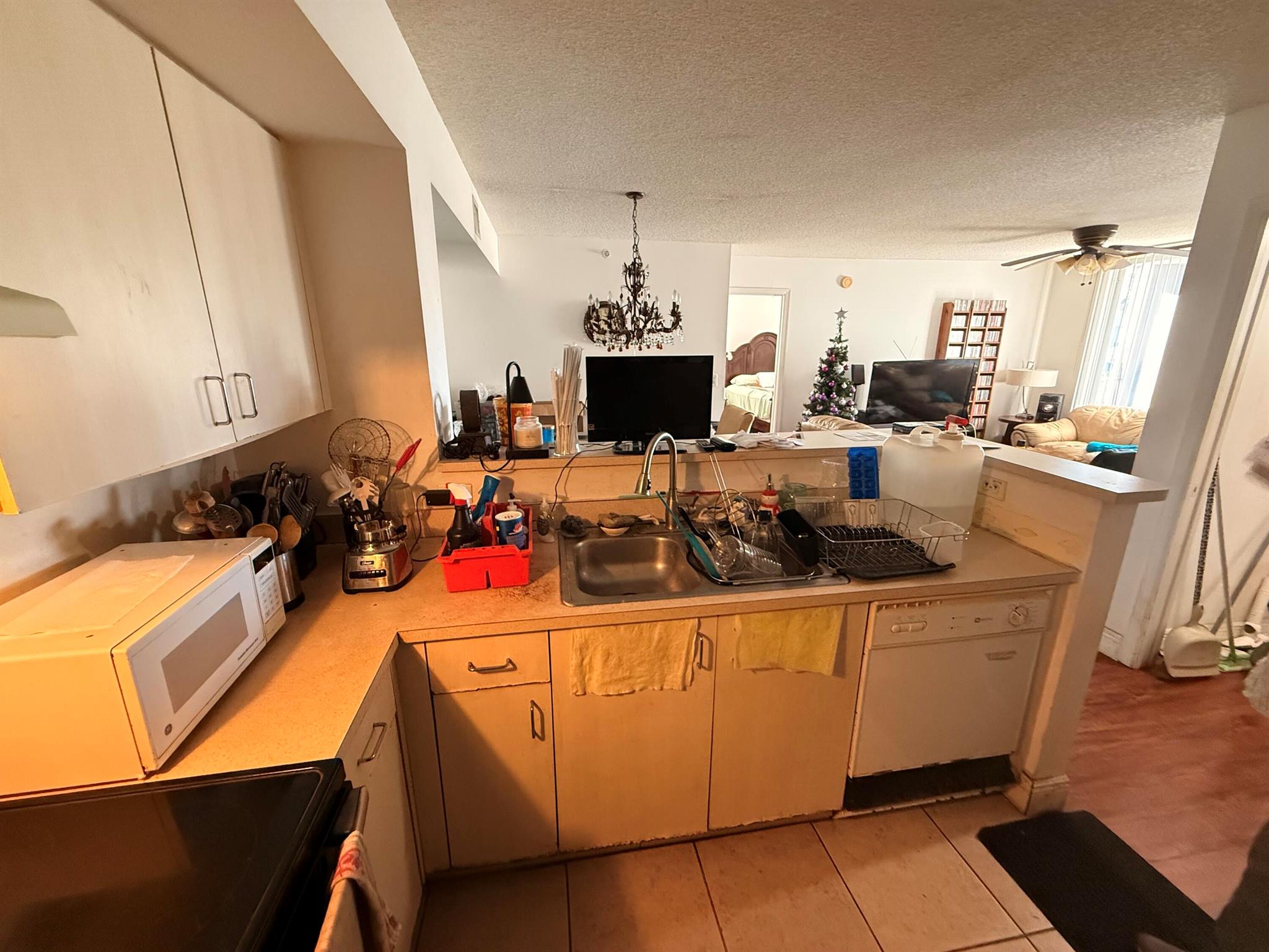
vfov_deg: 85.7
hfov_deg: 102.1
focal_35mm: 14
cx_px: 634
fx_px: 513
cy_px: 476
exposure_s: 1/60
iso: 640
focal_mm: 2.22
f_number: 2.2
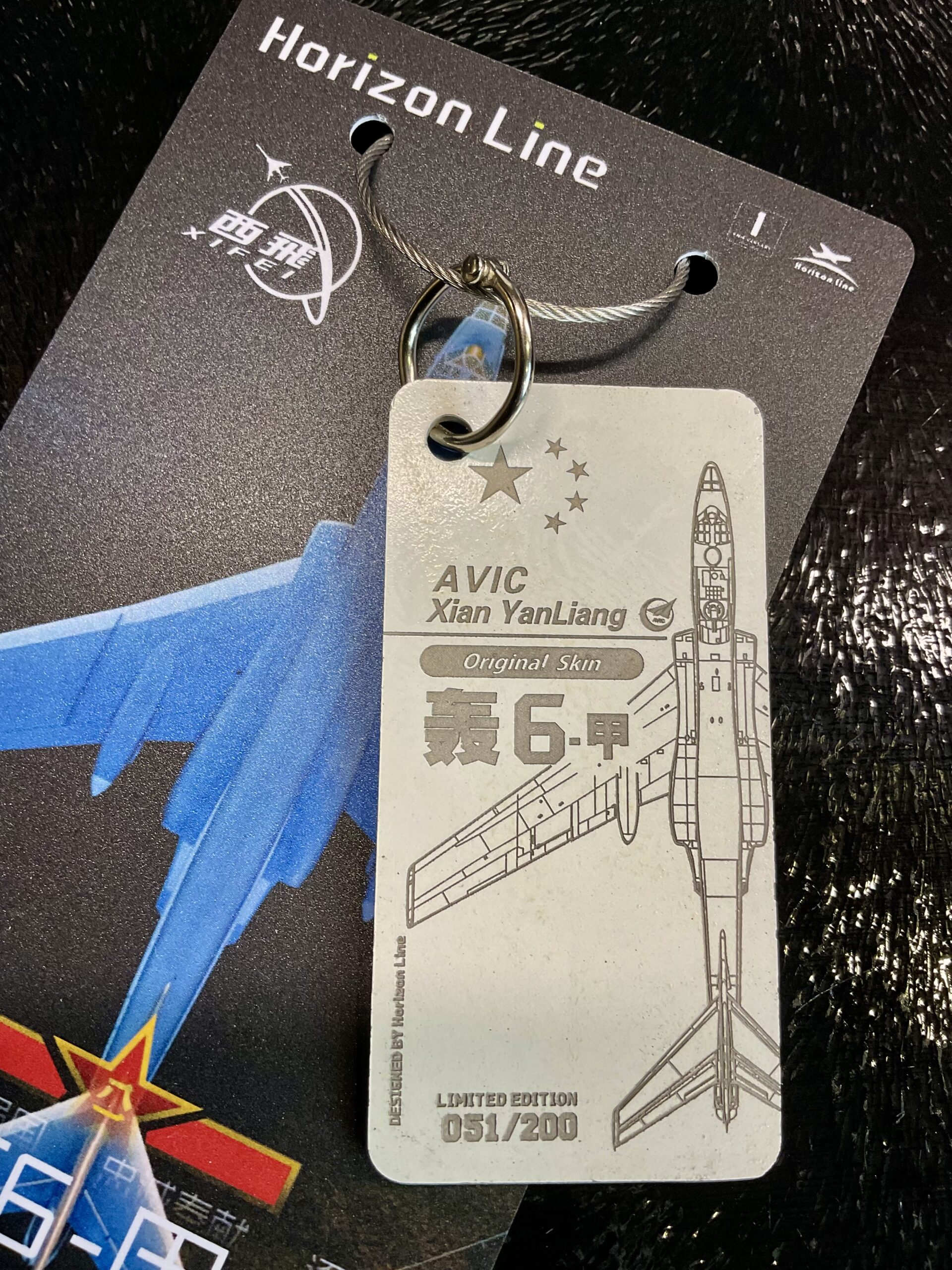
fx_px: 1063
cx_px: 476
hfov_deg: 48.2
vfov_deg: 61.7
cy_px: 635
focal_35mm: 29
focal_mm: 3
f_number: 1.8
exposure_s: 1/50
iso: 32
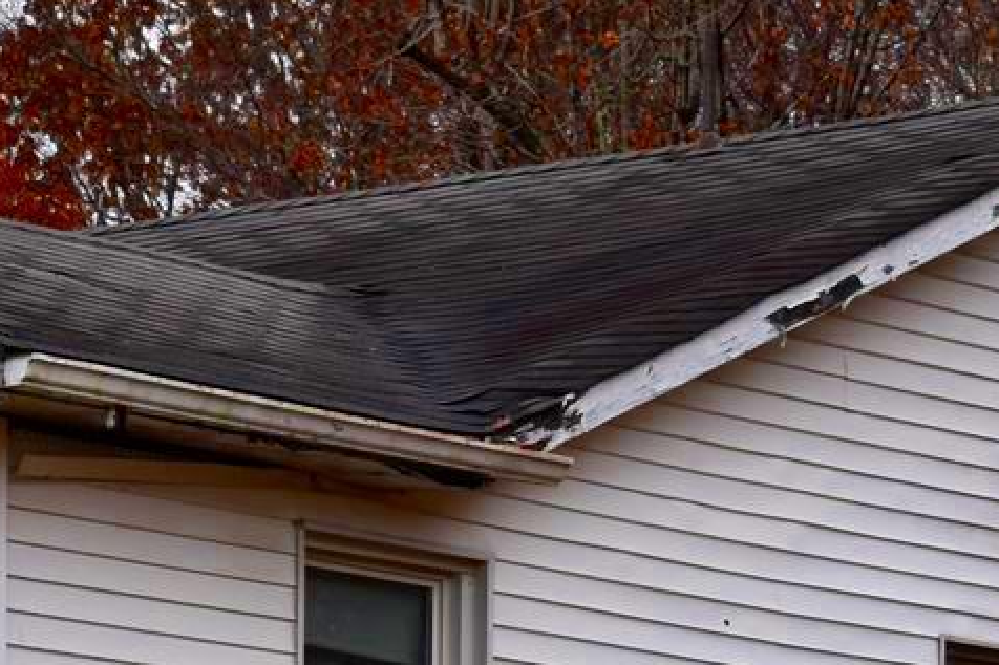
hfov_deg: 6.6
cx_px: 149
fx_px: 8599
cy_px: 924
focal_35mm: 310
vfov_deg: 4.4
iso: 280
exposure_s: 1/250
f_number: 8
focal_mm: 48
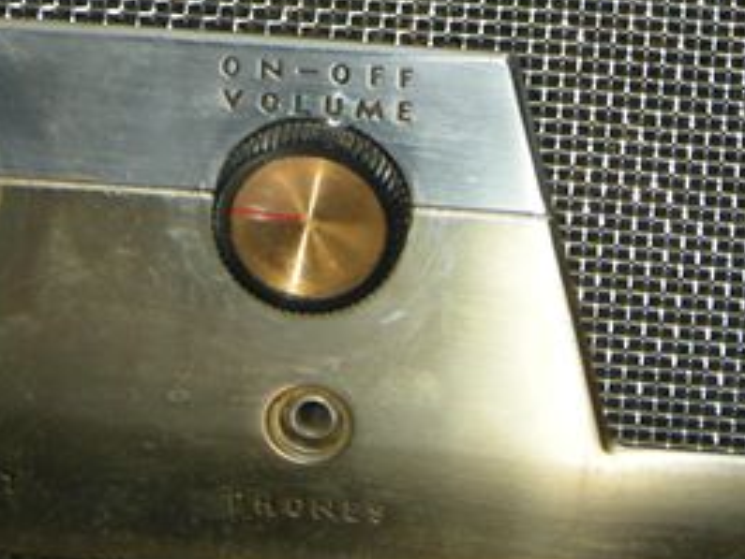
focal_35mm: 157
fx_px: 3380
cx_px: 351
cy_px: -185
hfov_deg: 12.6
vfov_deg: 9.3
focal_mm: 8.8
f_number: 3.8
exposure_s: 1/60
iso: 64
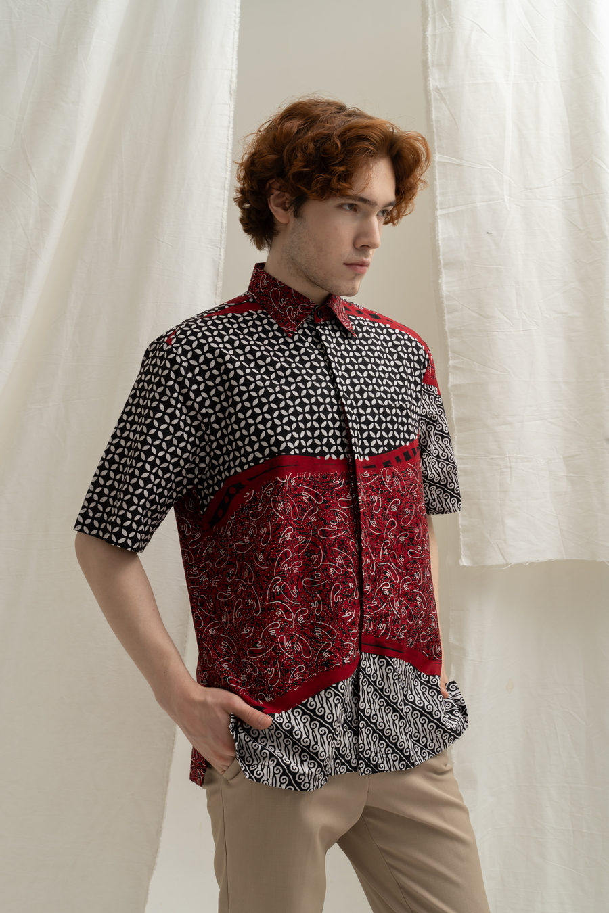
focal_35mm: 43
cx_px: 304
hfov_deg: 31.2
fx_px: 1091
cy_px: 456
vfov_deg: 45.4
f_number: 11
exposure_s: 1/160
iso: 100
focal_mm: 43
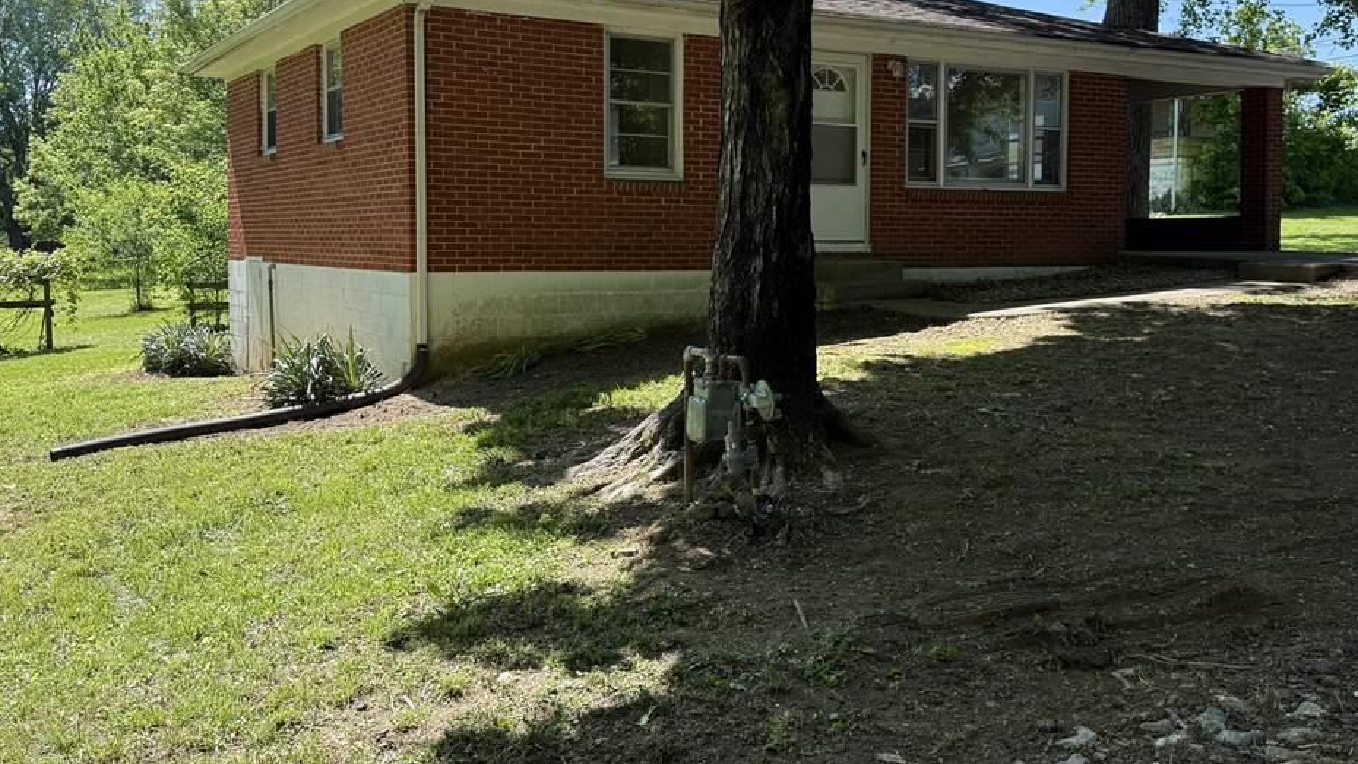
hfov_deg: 55.2
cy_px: 287
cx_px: 732
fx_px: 1297
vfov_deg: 32.7
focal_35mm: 36
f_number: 1.78
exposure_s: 1/1337
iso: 100
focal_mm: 6.76
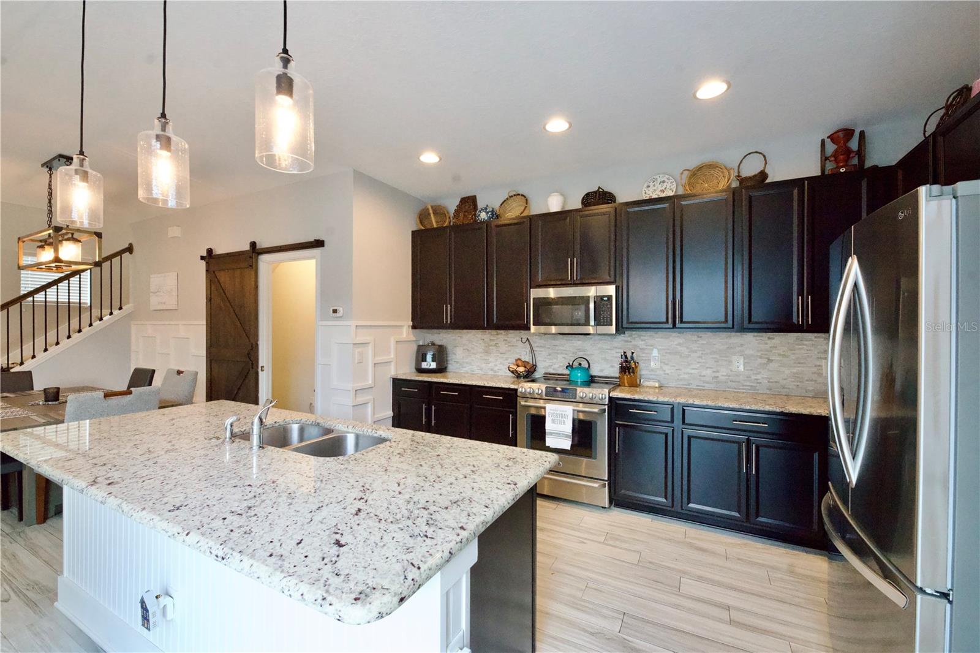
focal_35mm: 14
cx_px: 490
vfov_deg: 81.2
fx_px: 381
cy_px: 326
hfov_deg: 104.3
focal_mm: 14
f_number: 9
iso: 12800
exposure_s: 1/200
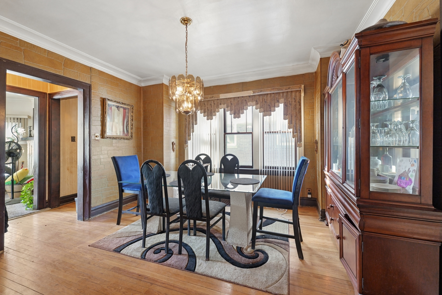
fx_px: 172
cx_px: 221
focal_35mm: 14
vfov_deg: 81.2
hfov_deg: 104.3
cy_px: 148
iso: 3200
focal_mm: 14
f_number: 4
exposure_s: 1/100
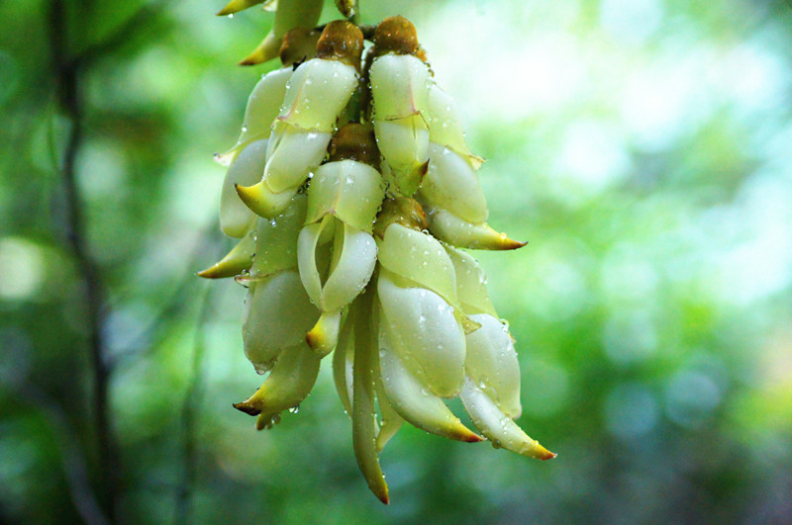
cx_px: 396
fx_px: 2801
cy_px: 262
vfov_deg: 10.7
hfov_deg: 16.1
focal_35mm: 128
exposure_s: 1/80
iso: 1600
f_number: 4
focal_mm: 85
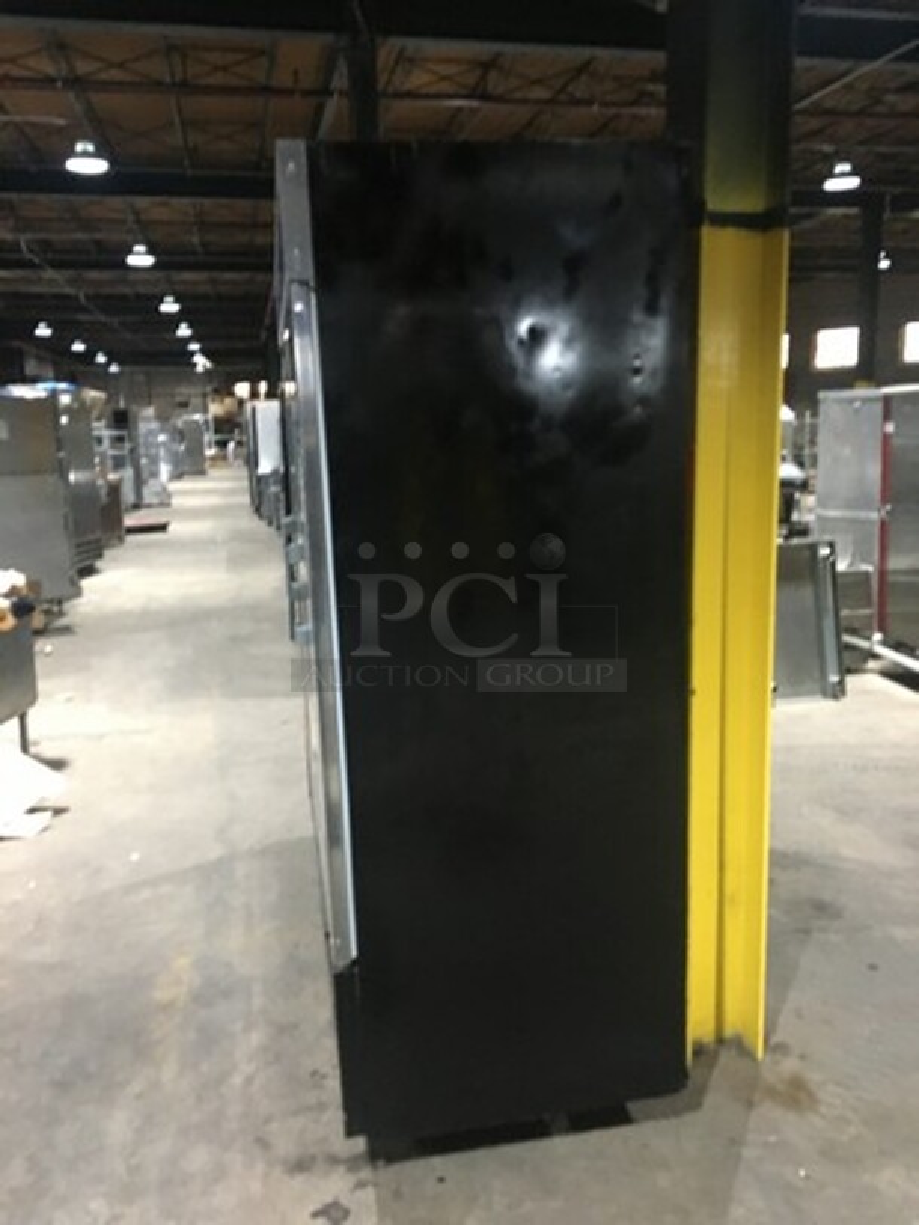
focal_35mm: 29
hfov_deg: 48.2
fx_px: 1026
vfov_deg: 61.7
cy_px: 612
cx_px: 460
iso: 400
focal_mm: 4.15
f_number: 2.2
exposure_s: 1/15
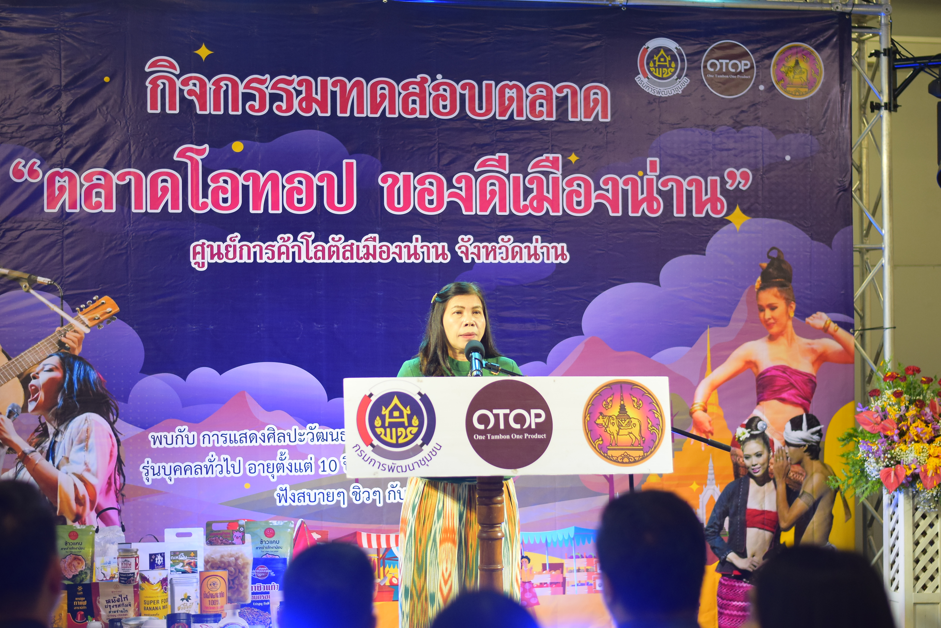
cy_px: 314
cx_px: 470
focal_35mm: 75
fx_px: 1961
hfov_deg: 27.0
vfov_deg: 18.2
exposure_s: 1/800
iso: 800
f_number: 2.2
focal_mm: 50
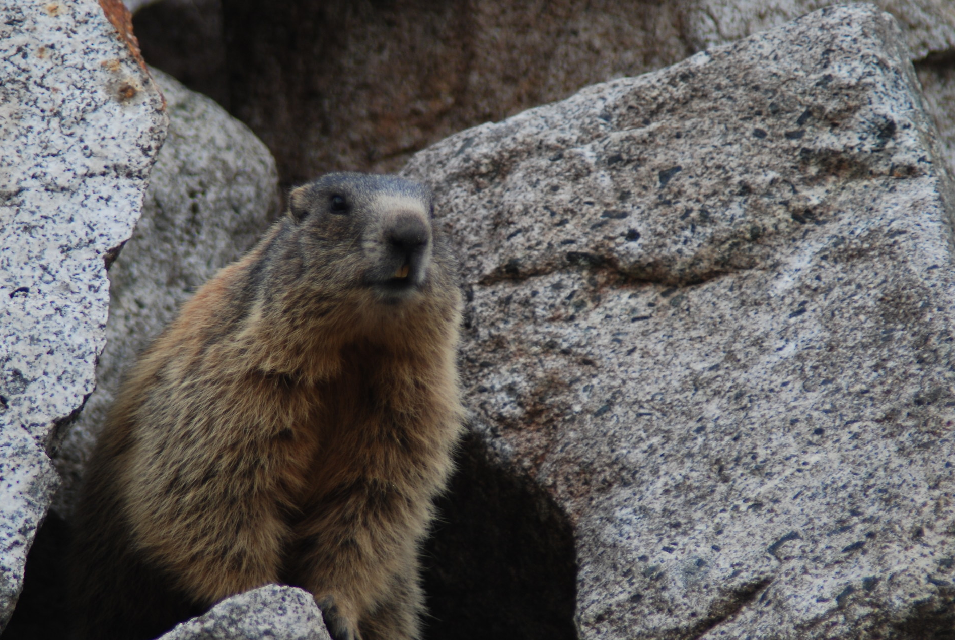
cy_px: 360
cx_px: 361
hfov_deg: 2.7
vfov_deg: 1.8
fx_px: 20159
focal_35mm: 759
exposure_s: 1/250
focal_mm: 400
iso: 125
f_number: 6
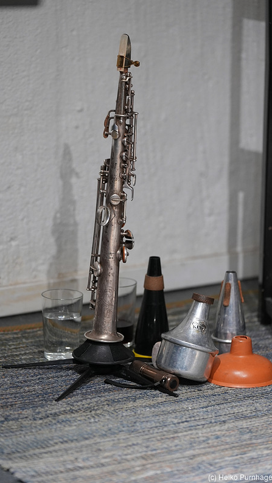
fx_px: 1704
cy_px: 240
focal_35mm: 133
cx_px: 137
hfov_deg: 9.1
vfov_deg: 16.1
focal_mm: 126
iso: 3200
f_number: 2.8
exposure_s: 1/50
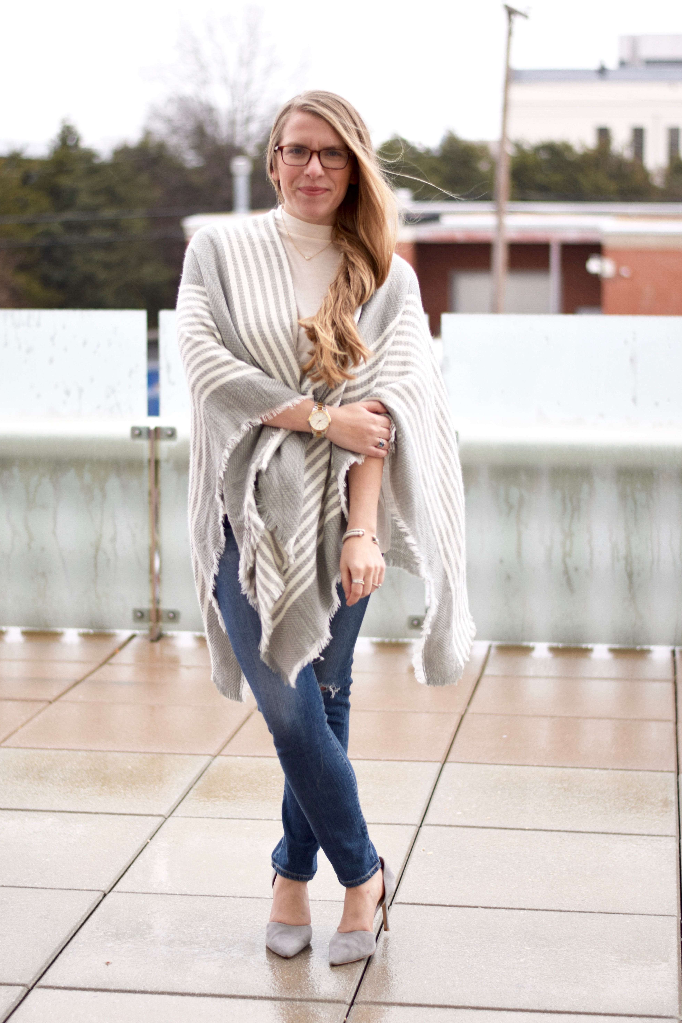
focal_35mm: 76
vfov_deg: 26.7
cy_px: 516
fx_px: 2160
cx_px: 338
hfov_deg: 17.9
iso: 100
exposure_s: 1/125
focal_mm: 50
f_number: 1.8
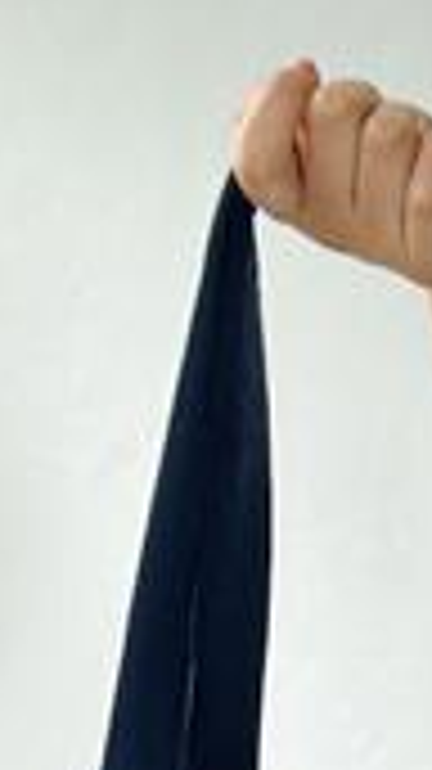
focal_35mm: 163
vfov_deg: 12.6
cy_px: 1101
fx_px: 3324
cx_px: 423
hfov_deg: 7.4
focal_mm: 6.86
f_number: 1.78
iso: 80
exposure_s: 1/194
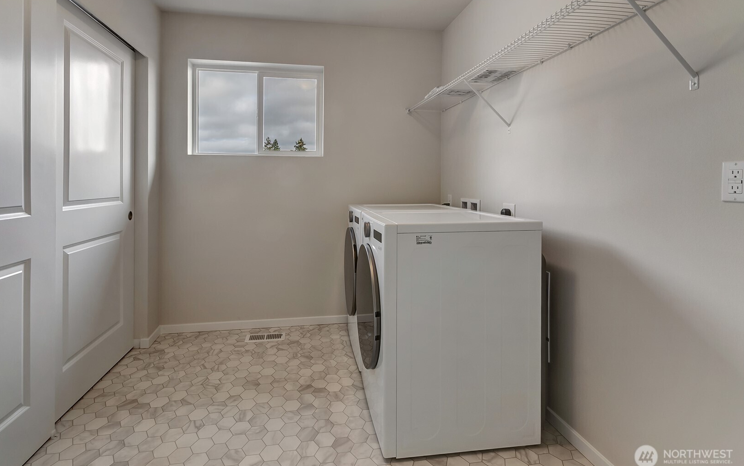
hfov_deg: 97.7
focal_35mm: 16
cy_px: 216
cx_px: 356
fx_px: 324
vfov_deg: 71.2
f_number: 8
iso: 125
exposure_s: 1/20
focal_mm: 10
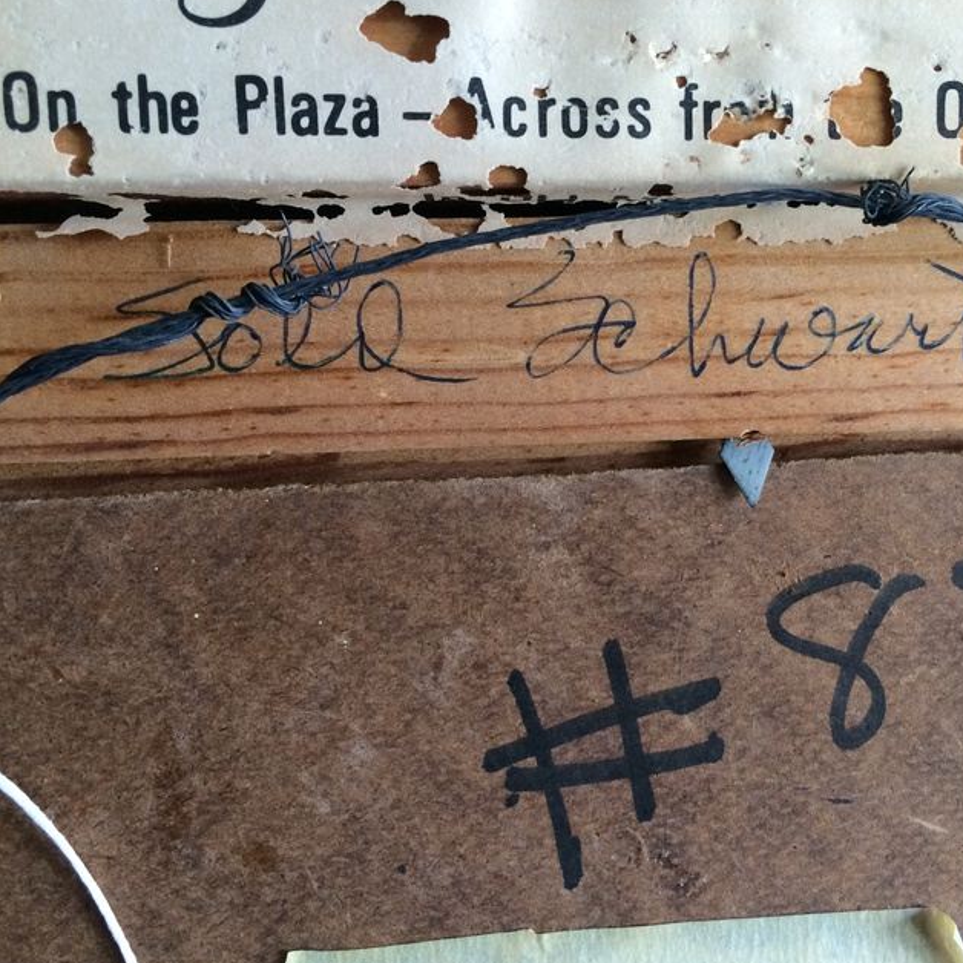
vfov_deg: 43.8
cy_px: 510
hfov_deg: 43.4
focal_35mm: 38
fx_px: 1196
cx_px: 615
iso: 100
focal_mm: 4.12
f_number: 2.2
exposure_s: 1/30
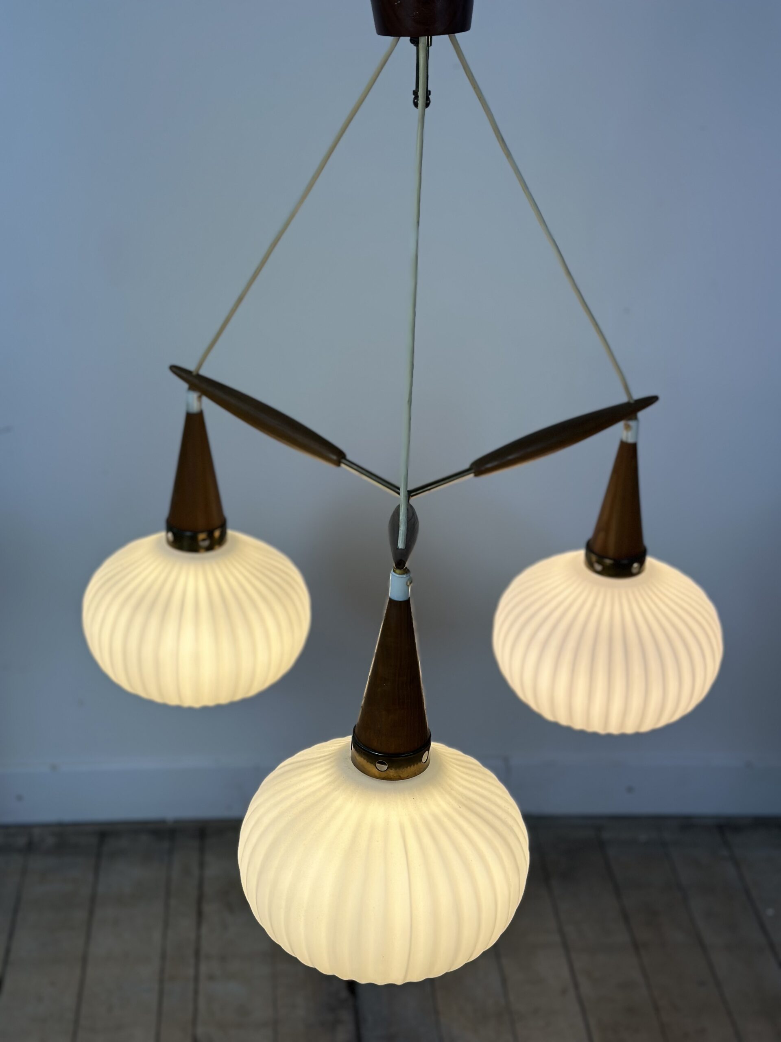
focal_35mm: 48
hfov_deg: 30.3
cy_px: 521
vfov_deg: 39.7
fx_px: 1444
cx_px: 390
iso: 80
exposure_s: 1/511
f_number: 1.78
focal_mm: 6.86
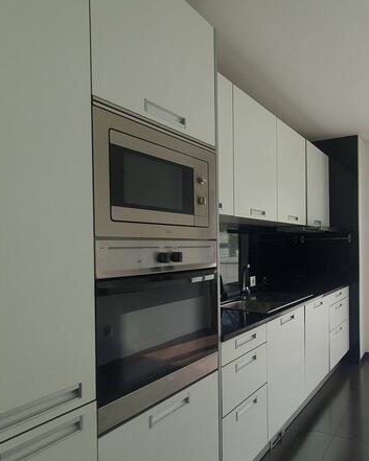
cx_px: 274
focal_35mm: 23
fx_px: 314
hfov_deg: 58.0
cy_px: 244
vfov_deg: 72.5
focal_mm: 1.8
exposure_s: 1/106
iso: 50
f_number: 2.2
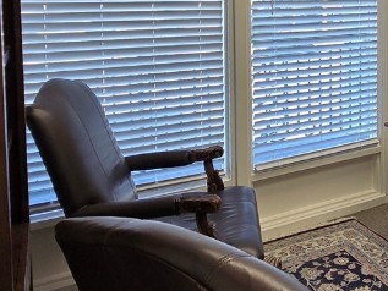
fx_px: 471
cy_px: 28
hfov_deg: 40.6
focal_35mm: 42
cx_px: 365
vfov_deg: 32.6
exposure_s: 1/120
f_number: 2.2
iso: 80
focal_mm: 2.2
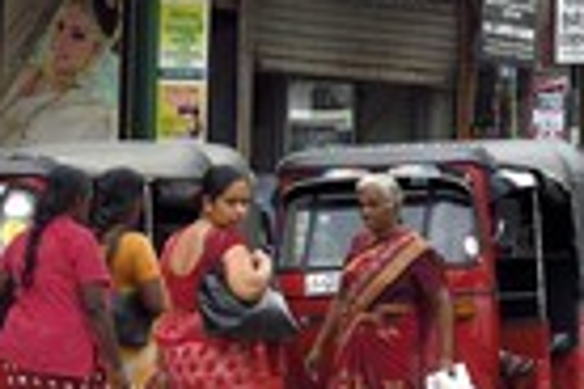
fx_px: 4850
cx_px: -220
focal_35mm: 299
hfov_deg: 6.8
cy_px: 93
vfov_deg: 4.6
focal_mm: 98
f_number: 13
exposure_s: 1/400
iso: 800
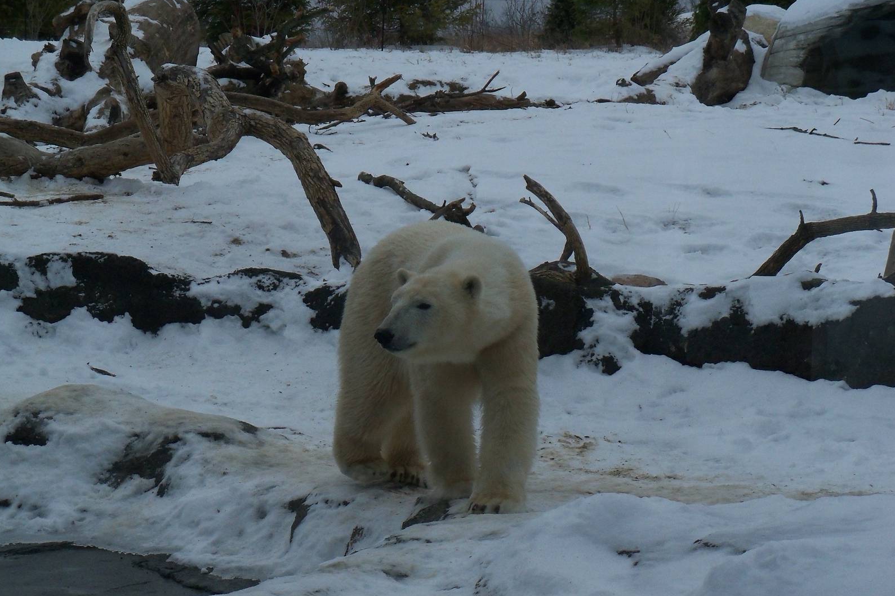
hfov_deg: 18.4
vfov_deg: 12.3
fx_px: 2759
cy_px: 331
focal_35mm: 111
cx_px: 446
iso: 200
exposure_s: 1/1250
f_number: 4.2
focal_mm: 18.8
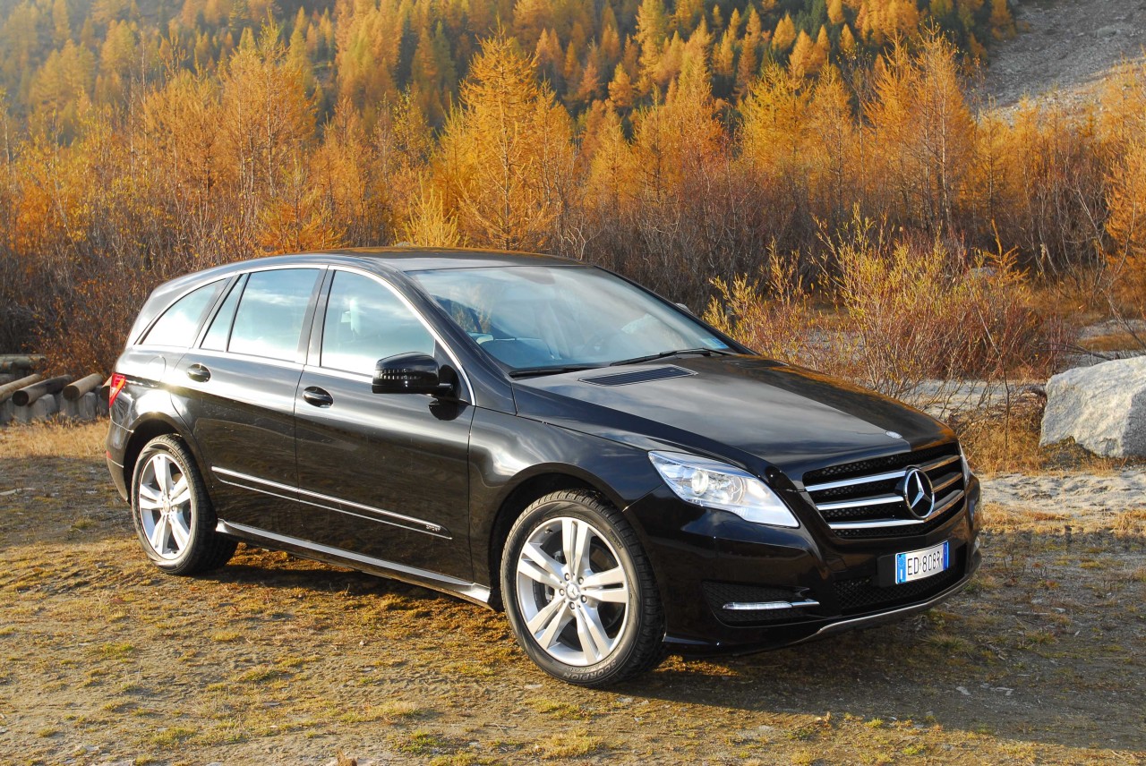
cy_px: 383
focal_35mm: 45
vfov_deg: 29.9
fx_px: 1434
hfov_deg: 43.6
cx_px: 573
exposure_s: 1/160
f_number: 5.6
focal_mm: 30
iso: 200
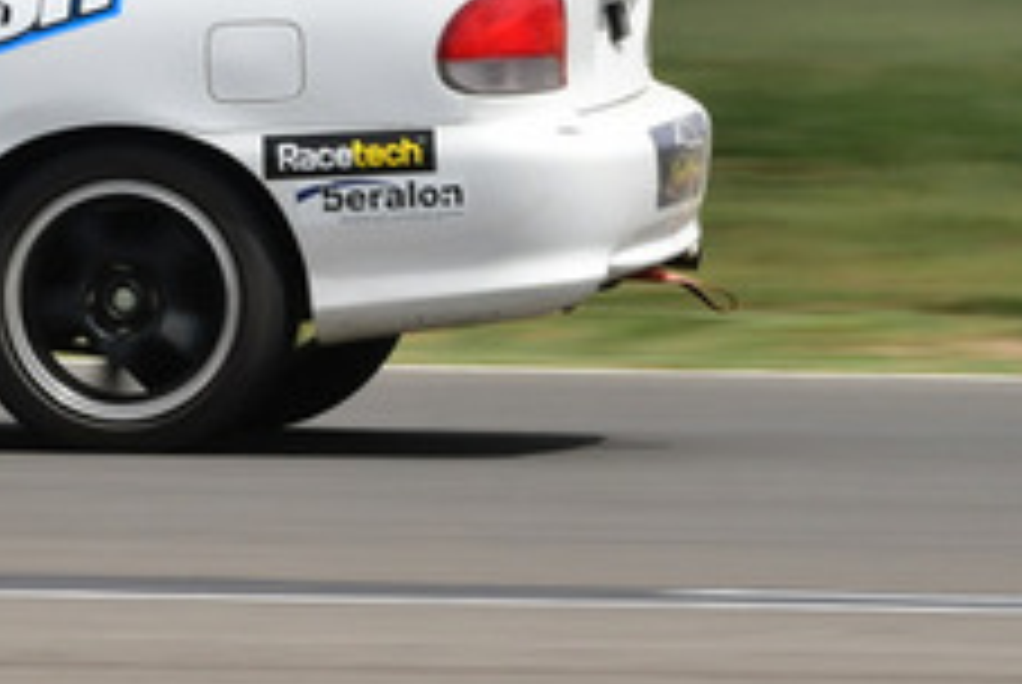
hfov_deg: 1.9
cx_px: -689
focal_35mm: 1056
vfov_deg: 1.3
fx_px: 30017
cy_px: -356
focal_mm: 200
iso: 160
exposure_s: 1/250
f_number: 11
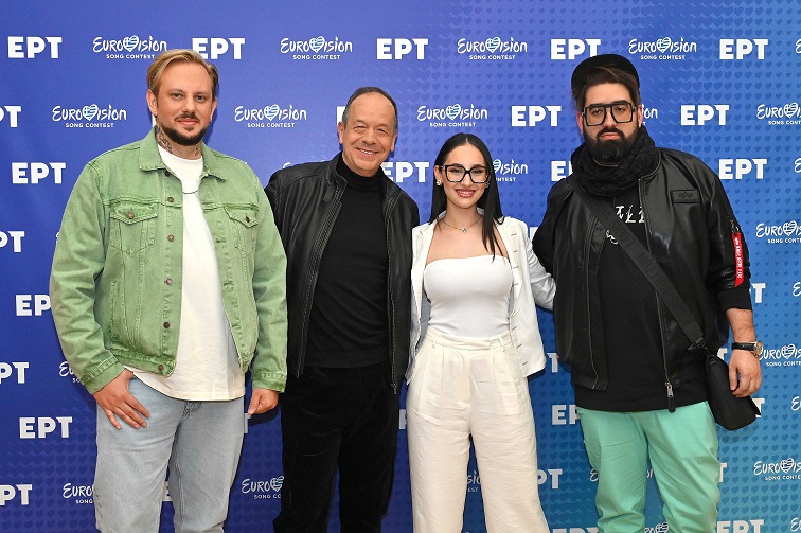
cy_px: 266
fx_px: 912
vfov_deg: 32.6
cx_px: 400
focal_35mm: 41
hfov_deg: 47.4
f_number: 5.6
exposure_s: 1/125
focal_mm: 41
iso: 2500
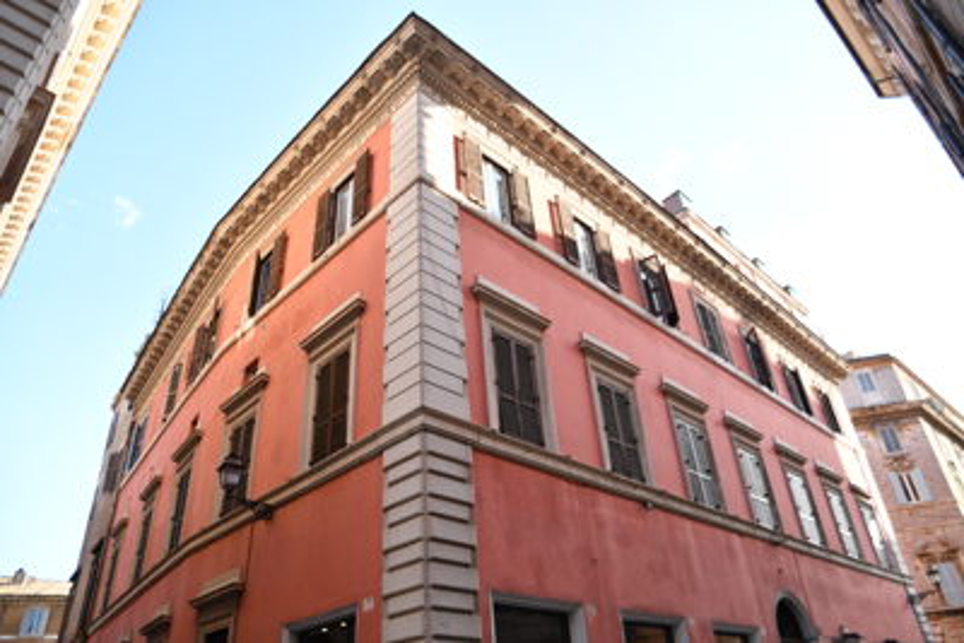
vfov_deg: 53.2
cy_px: 322
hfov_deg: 73.7
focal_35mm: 24
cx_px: 482
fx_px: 643
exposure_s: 1/160
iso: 100
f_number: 3.5
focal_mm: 16
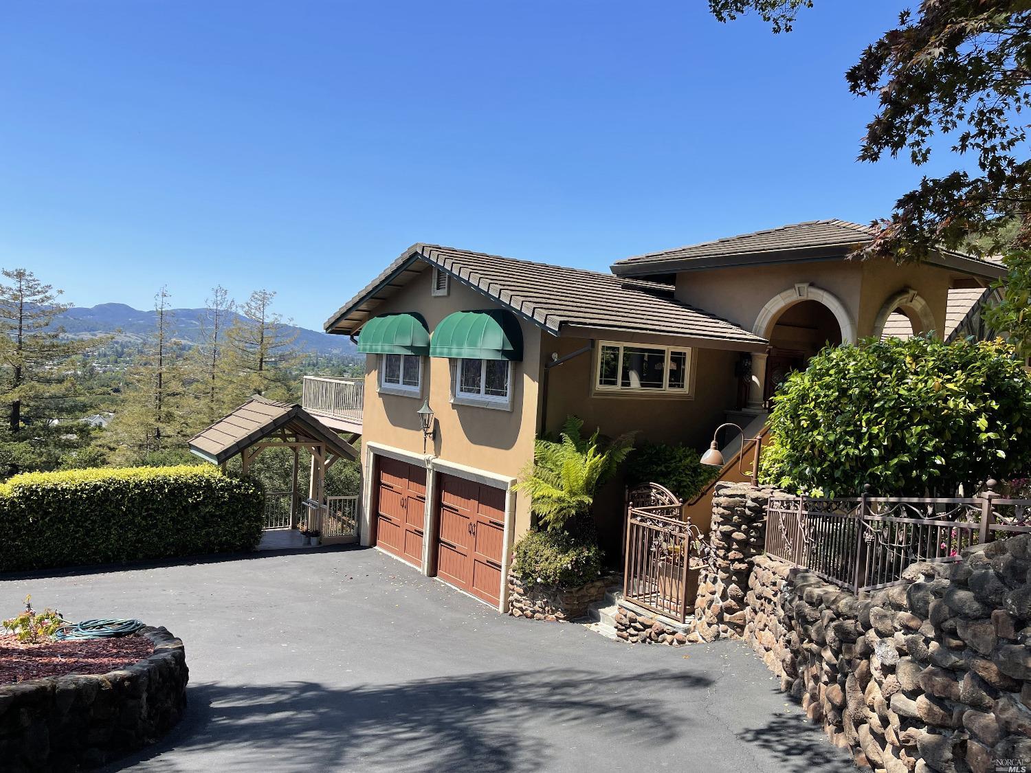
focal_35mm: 26
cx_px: 516
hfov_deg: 67.3
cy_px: 386
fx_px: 774
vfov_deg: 53.1
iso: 32
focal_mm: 5.1
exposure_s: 1/2786
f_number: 1.6
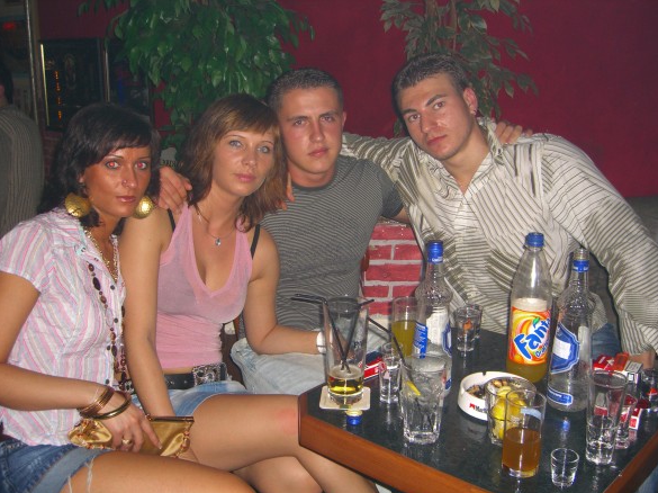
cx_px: 333
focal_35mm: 39
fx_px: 741
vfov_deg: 36.8
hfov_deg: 47.9
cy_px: 252
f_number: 2.8
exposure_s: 1/60
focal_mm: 7.9
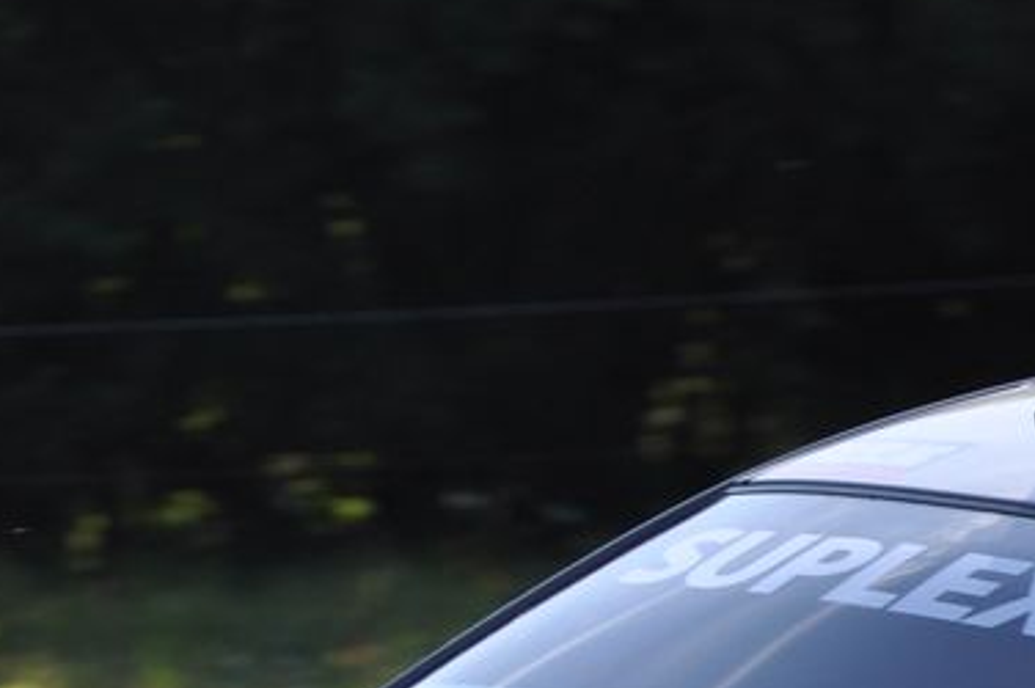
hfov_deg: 3.1
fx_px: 19249
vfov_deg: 2.0
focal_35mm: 670
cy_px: 1068
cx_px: -372
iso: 200
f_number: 6.3
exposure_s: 1/640
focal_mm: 105
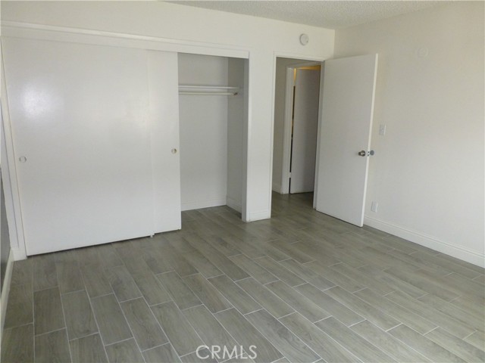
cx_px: 242
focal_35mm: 24
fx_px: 336
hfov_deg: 71.6
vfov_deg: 56.8
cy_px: 182
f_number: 3.3
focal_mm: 4.3
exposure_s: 1/60
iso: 400
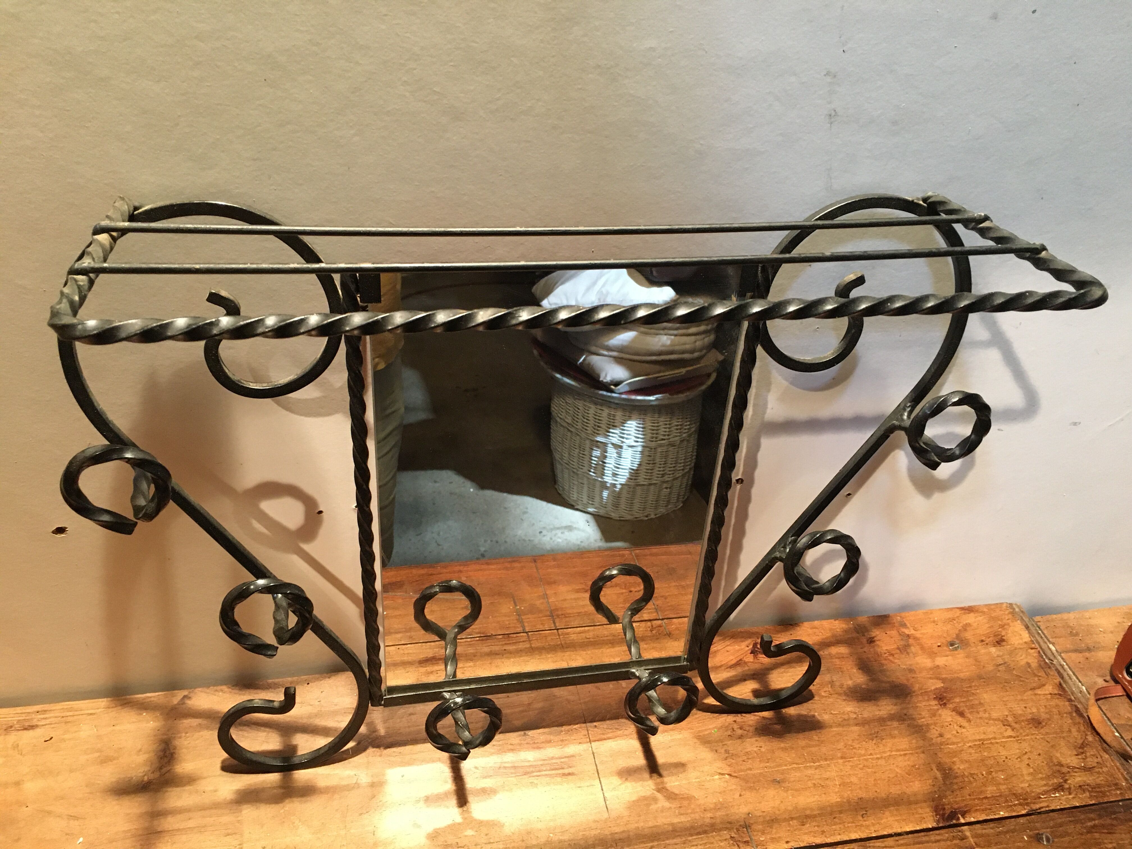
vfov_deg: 48.2
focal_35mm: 29
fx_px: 948
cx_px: 566
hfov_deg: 61.7
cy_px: 424
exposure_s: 1/25
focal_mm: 4.15
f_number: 2.2
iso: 200
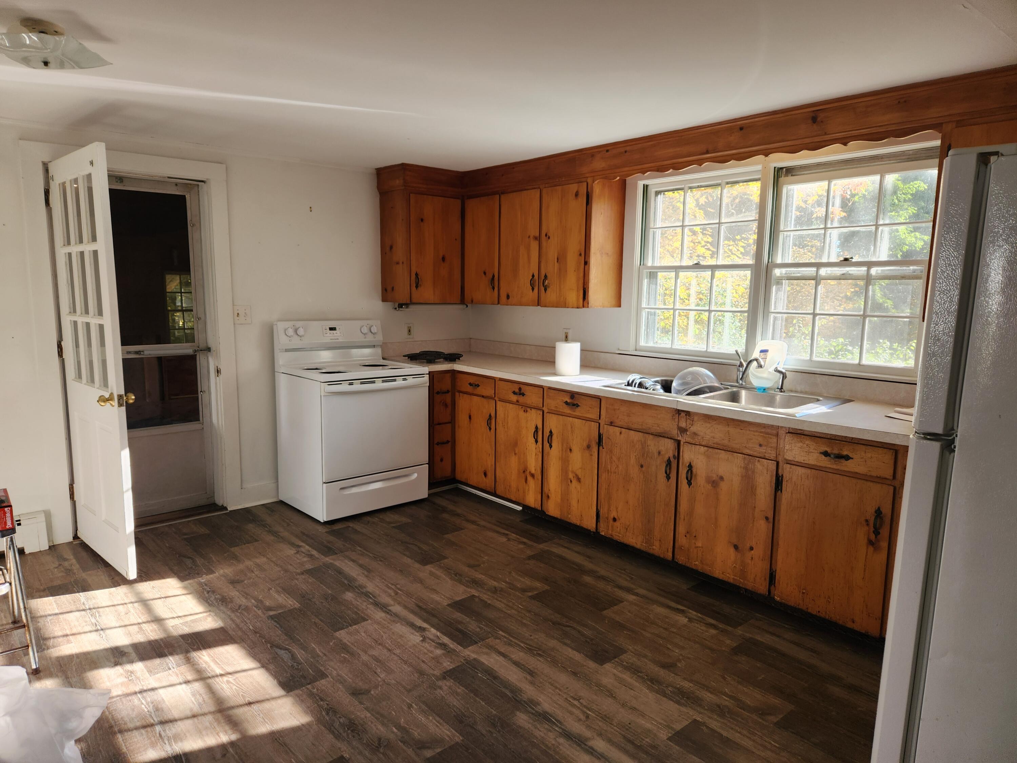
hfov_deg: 73.9
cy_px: 382
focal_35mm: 23
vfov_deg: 58.9
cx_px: 508
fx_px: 676
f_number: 1.8
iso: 50
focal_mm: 5.4
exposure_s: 1/180
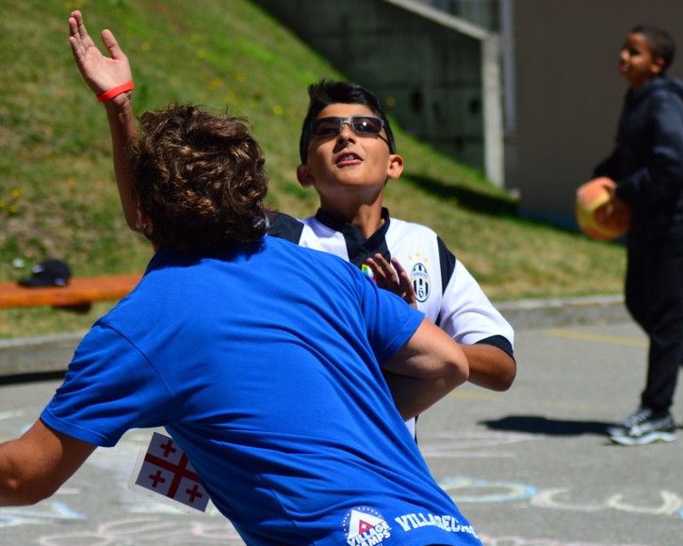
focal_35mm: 139
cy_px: 247
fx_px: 2810
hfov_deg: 13.9
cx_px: 332
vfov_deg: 11.1
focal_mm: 70
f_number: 4
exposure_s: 1/1250
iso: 100
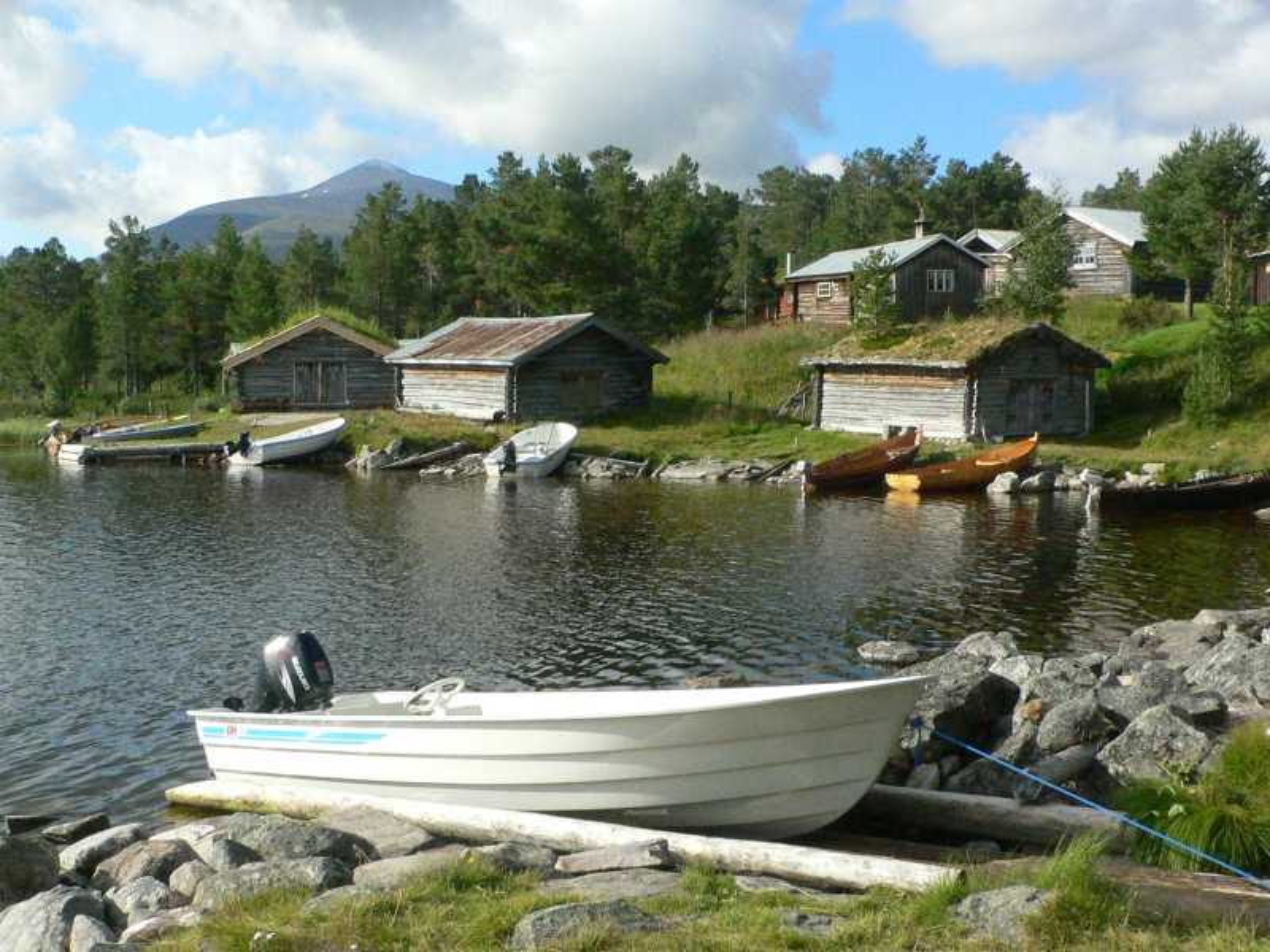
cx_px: 635
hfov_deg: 44.8
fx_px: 1541
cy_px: 476
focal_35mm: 42
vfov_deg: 34.3
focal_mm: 5.6
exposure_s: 1/1300
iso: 400
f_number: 5.6
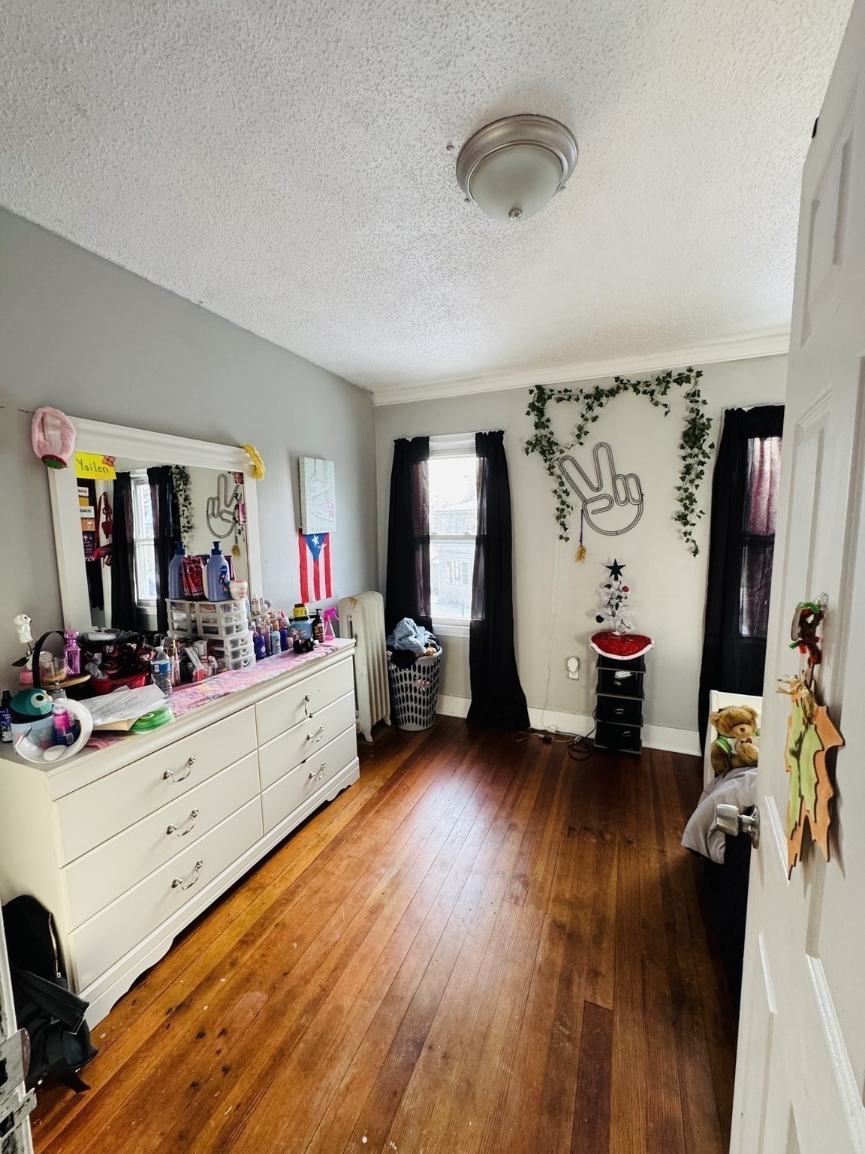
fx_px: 466
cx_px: 432
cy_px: 577
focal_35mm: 14
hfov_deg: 85.7
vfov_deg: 102.1
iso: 250
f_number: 2.2
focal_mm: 2.22
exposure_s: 1/99
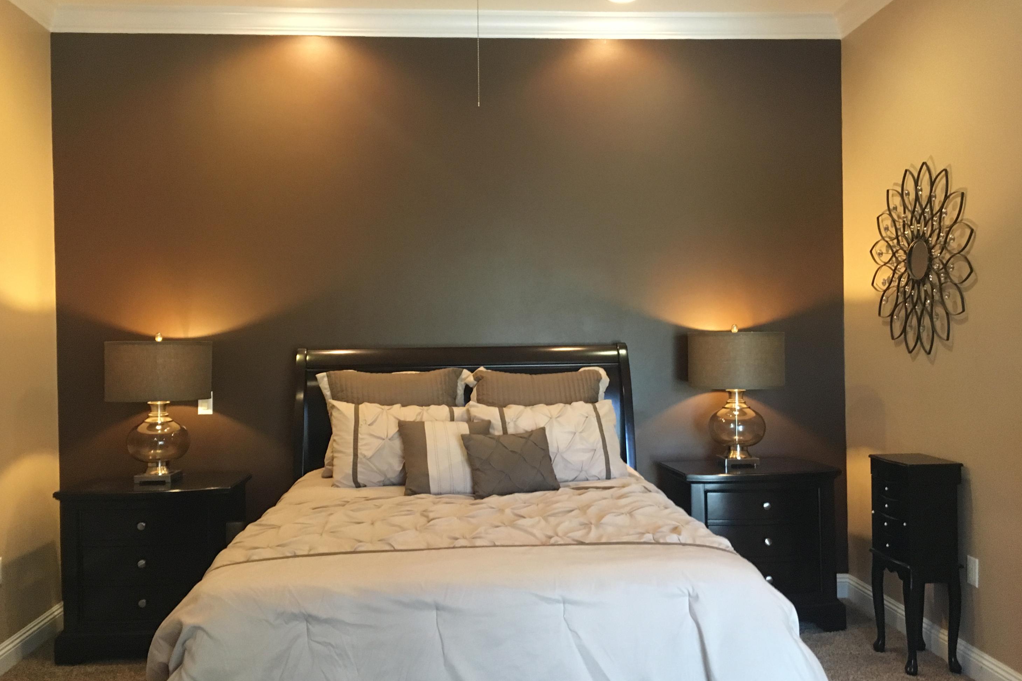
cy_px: 338
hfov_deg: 60.3
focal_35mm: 31
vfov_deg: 42.3
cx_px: 508
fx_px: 880
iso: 200
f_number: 2.2
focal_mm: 4.15
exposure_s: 1/30
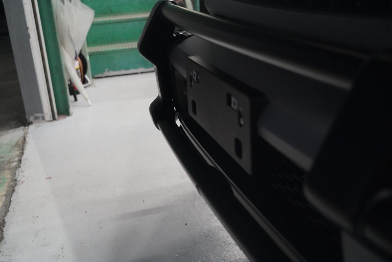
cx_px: 196
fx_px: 479
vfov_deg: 30.5
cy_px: 131
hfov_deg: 44.5
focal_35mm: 44
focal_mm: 44
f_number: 5.6
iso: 12800
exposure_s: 1/100
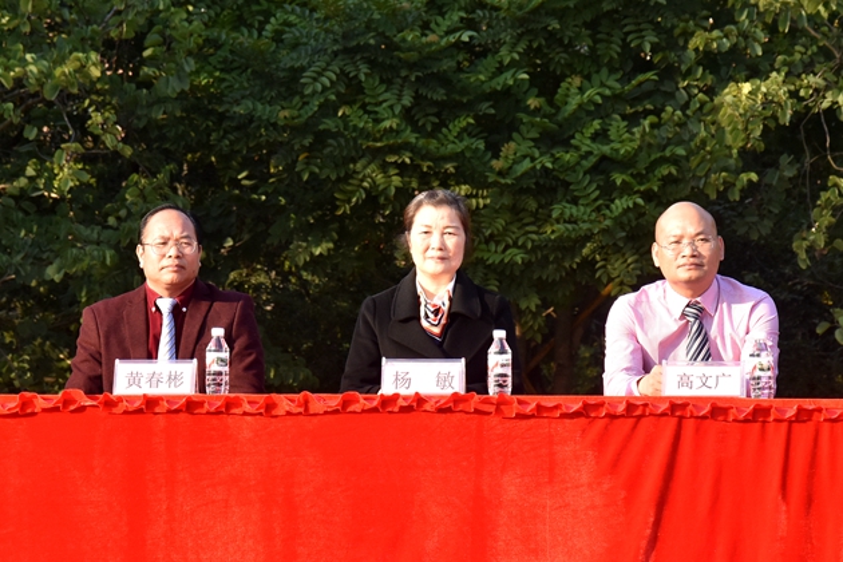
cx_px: 422
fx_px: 3161
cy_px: 281
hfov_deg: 15.2
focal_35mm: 135
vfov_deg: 10.2
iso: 640
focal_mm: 90
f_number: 8
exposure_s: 1/500
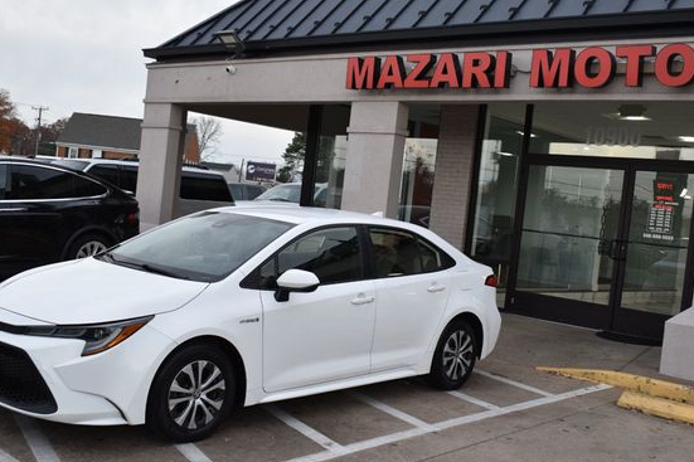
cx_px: 367
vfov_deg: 30.8
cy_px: 240
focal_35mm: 44
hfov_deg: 44.9
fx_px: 840
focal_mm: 25
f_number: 5.6
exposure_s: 1/125
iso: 250
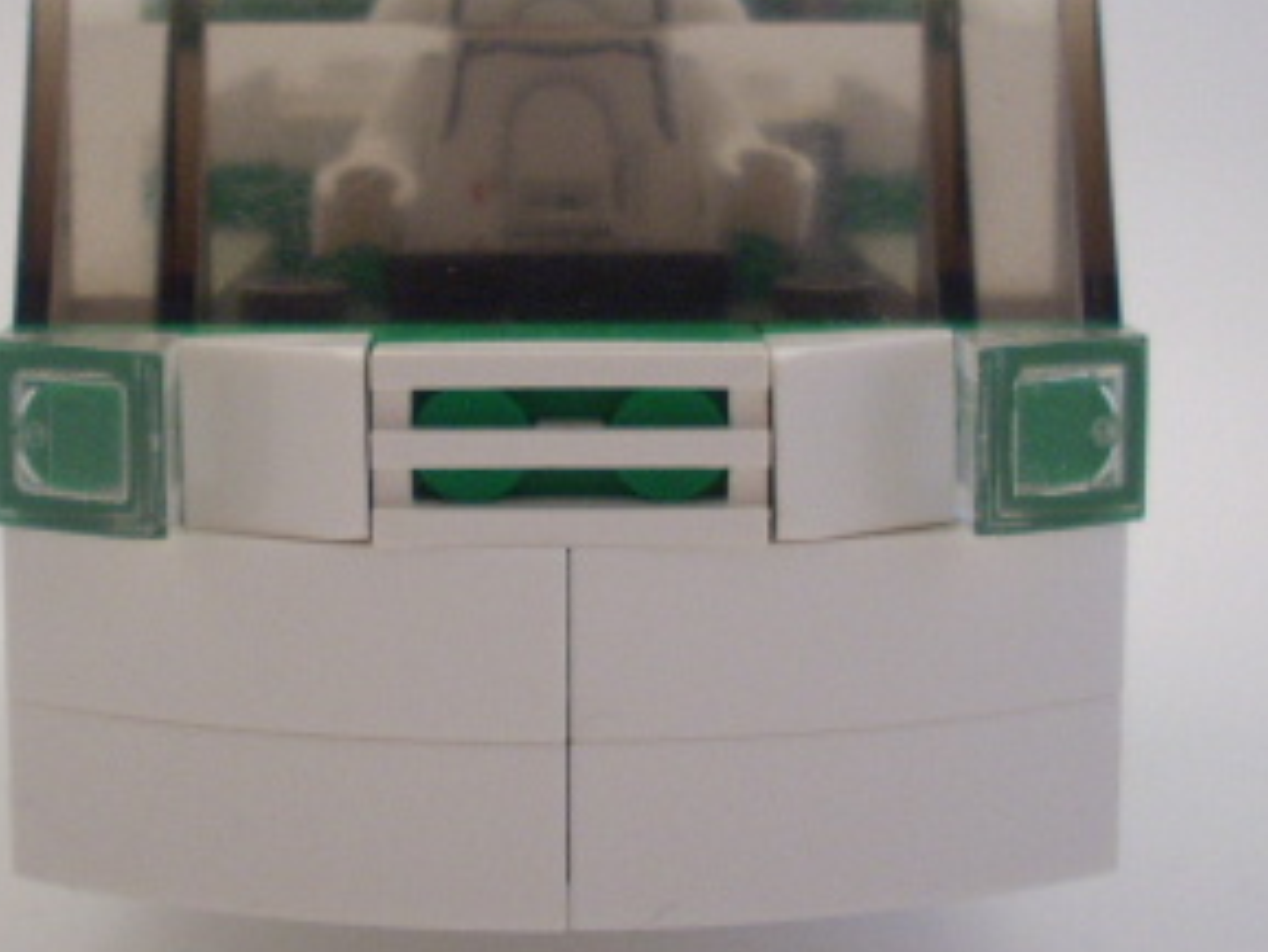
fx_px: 3005
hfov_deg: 23.8
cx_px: 588
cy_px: 294
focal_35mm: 82
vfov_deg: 17.9
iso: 113
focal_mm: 6.2
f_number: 2.8
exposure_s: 1/30
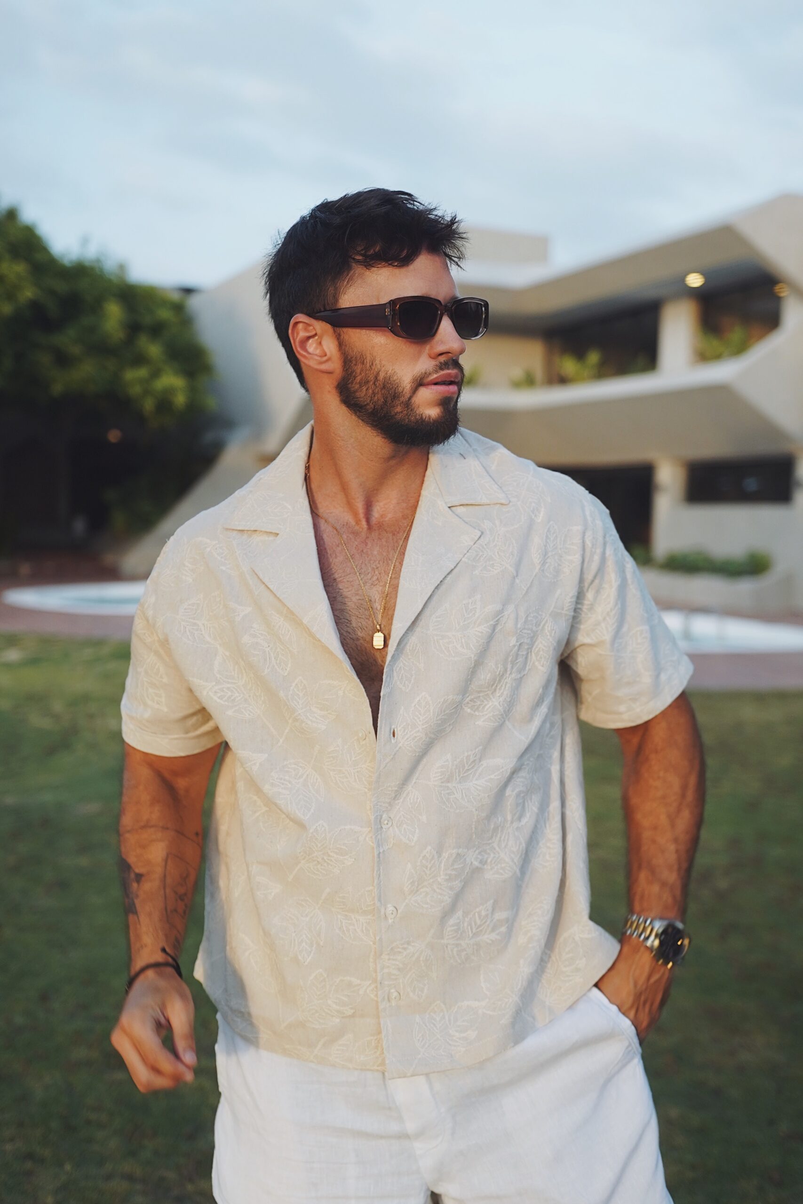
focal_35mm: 39
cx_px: 402
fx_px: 1305
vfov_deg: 49.6
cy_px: 602
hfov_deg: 34.2
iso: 500
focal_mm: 26
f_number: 1.8
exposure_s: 1/125
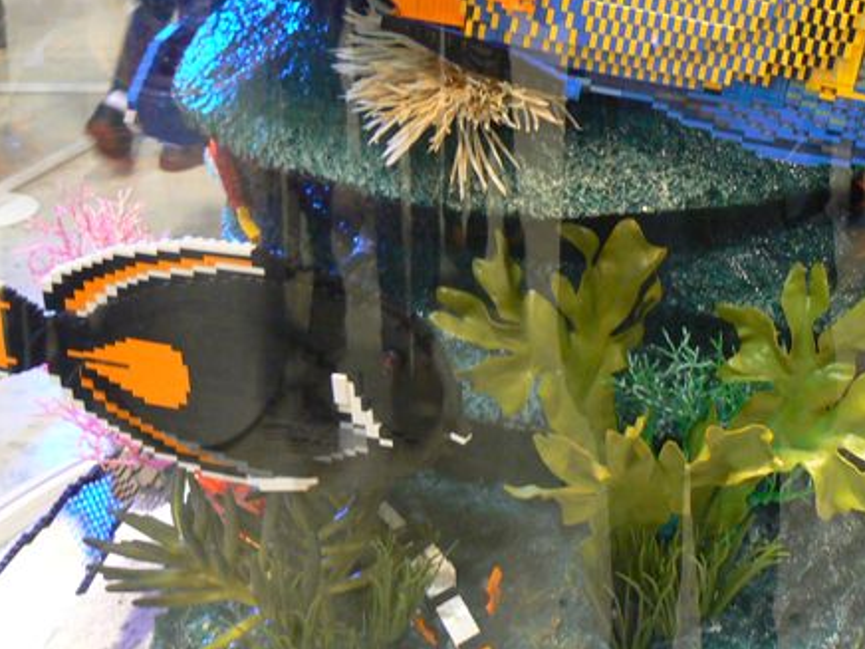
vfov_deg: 21.8
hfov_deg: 29.2
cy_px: 71
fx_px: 1649
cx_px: 583
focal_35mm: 66
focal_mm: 6
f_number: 2.8
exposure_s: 1/25
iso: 200
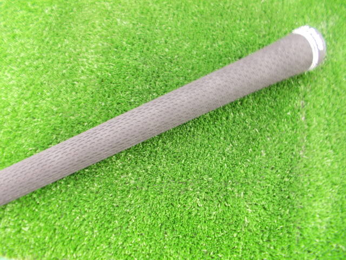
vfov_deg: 53.1
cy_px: 130
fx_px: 260
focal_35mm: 26
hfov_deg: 67.3
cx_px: 173
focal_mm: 4.6
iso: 200
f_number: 3.2
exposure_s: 1/5
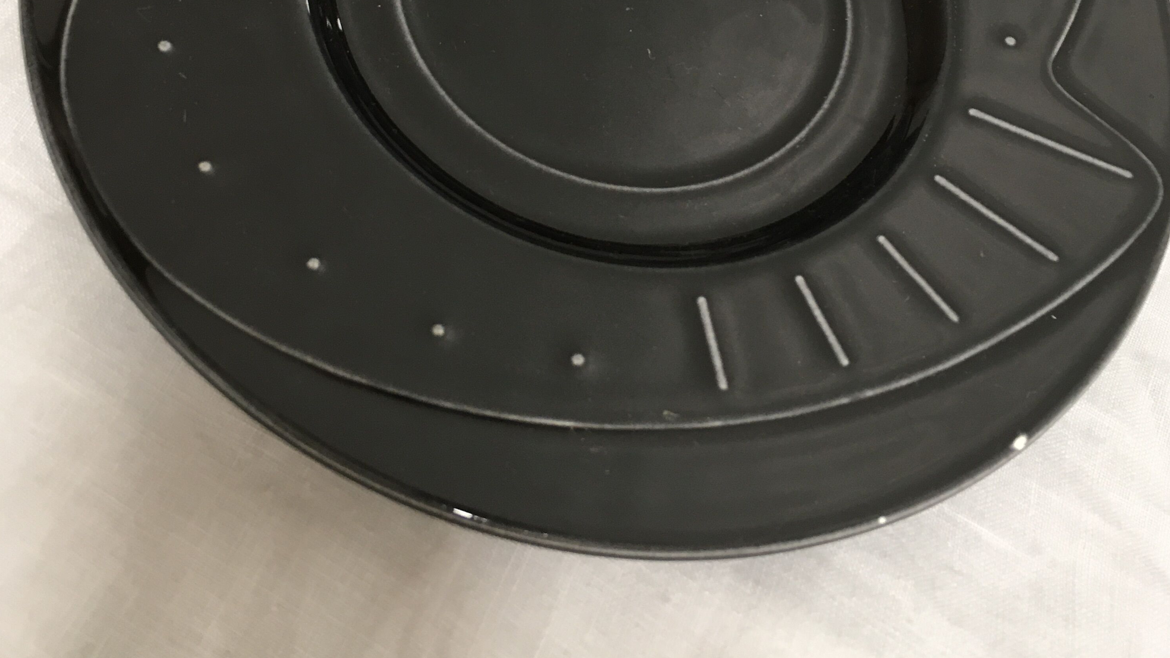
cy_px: 10
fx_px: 1334
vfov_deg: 26.3
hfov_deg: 47.4
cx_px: 595
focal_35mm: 43
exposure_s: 1/33
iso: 100
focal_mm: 4.15
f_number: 2.2
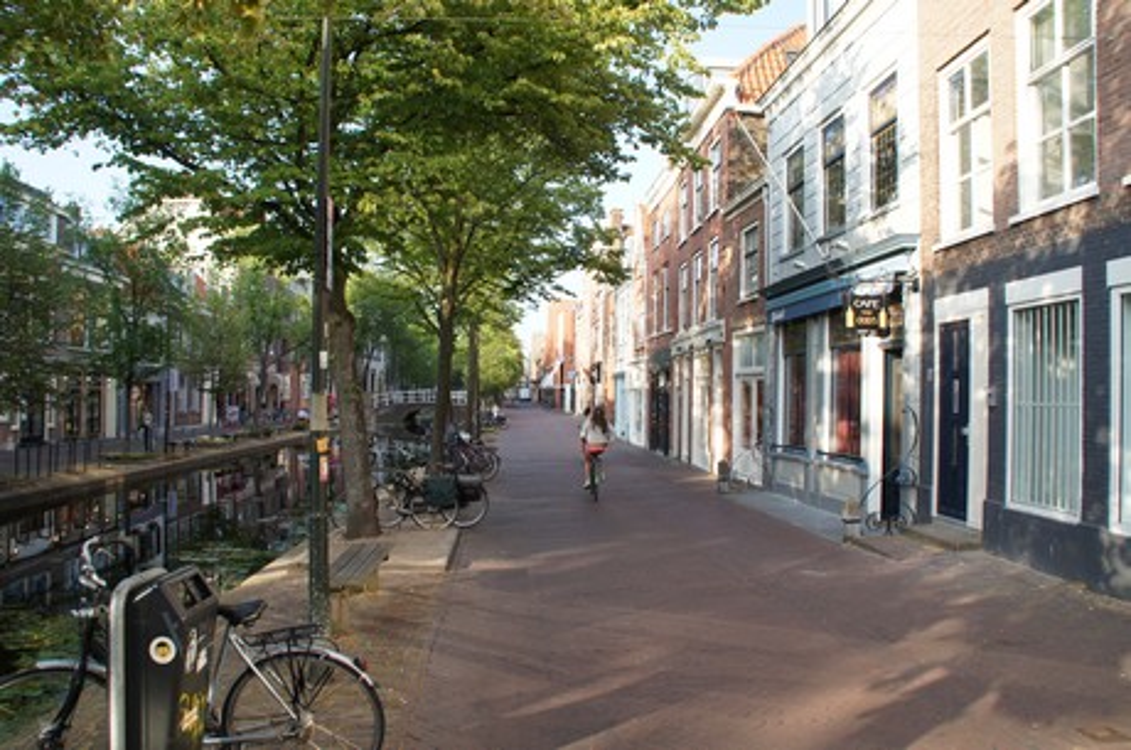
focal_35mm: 27
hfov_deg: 67.5
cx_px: 566
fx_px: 847
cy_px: 375
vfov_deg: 47.8
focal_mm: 18
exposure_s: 1/80
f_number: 5.6
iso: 100
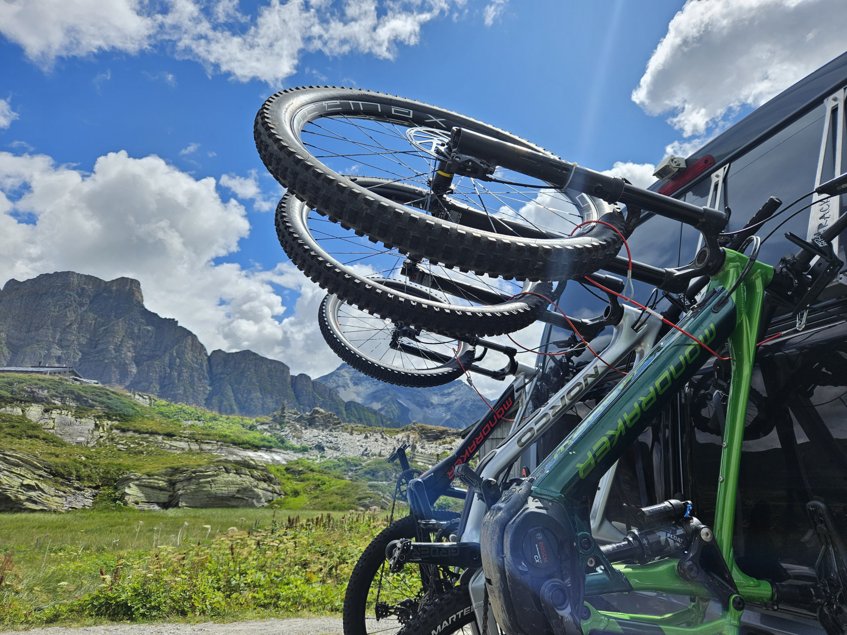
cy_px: 318
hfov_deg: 73.9
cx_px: 424
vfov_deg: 58.9
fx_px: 563
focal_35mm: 23
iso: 25
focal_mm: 5.4
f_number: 1.8
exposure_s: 1/2417
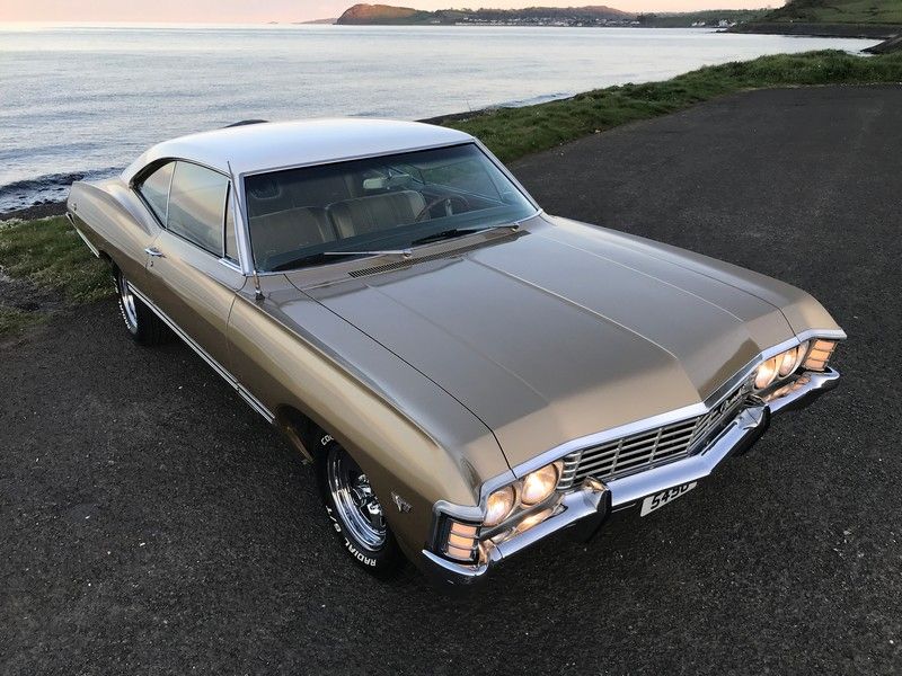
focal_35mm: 28
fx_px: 730
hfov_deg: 63.4
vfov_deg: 49.7
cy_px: 338
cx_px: 451
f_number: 1.8
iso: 20
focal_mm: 3.99
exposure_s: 1/237
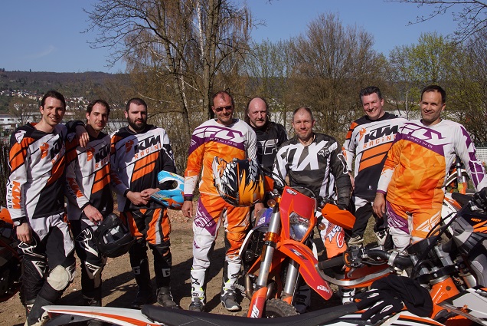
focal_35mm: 39
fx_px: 528
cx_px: 244
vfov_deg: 34.3
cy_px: 163
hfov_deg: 49.5
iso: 100
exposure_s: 1/100
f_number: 14
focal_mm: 26
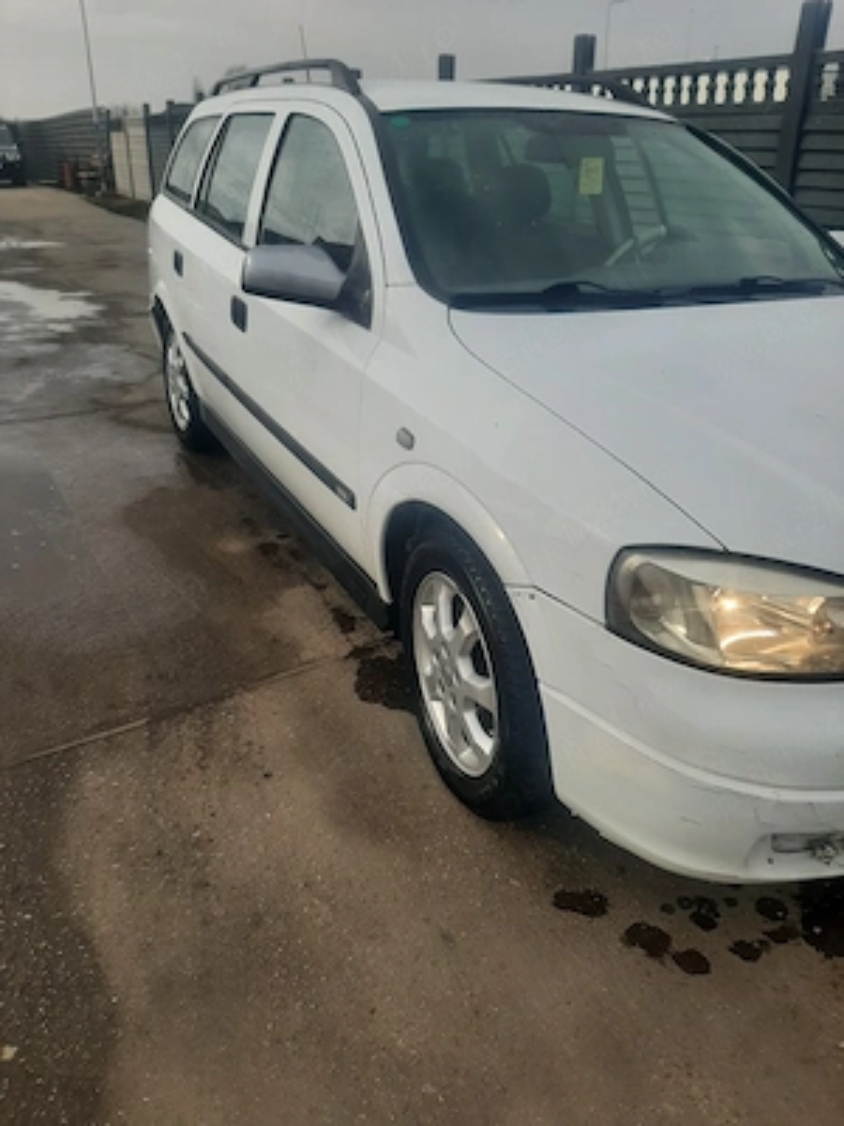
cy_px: 563
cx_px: 422
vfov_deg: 67.3
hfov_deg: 53.1
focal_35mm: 26
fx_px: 845
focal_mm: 3.93
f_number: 1.7
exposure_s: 1/2000
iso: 40
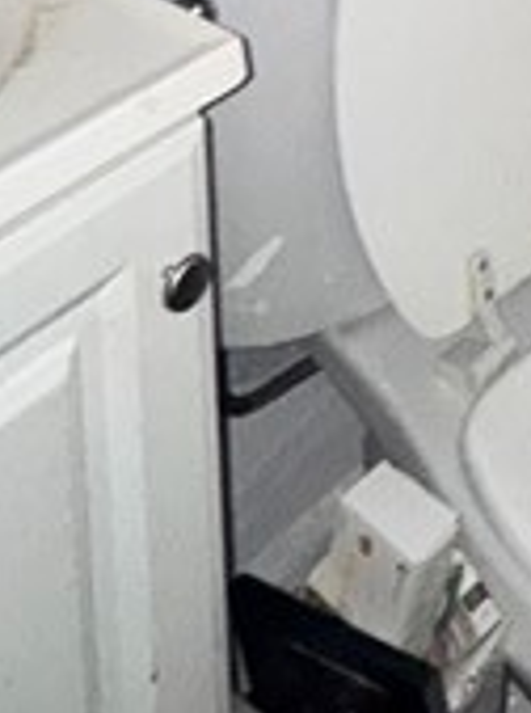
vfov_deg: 17.2
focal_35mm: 85
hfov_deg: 15.7
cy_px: -692
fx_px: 1745
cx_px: 830
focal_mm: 2.22
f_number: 2.2
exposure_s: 1/48
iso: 160
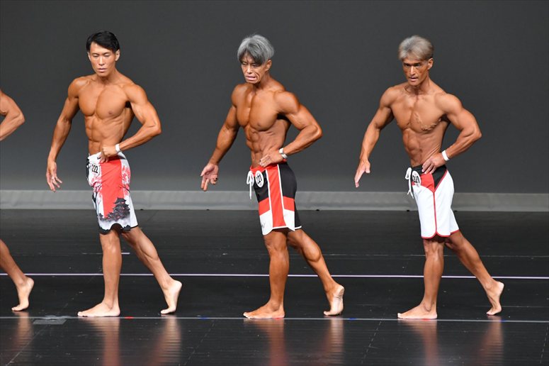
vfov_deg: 4.6
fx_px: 4573
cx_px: 274
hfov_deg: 6.9
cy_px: 183
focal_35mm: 300
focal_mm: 200
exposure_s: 1/400
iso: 4000
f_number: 5.6
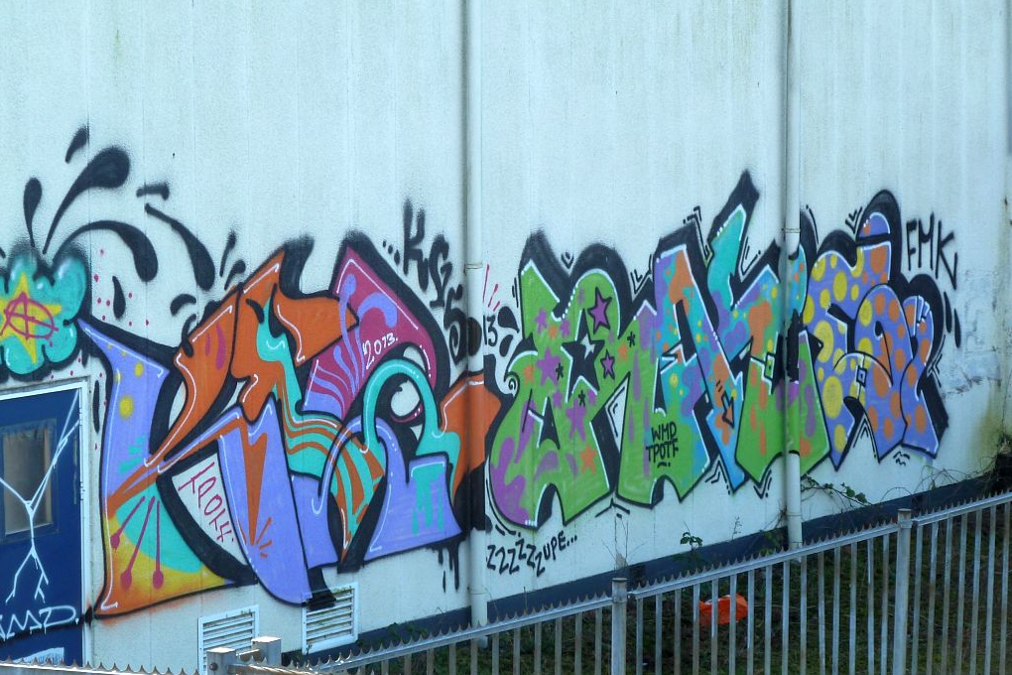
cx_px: 506
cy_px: 378
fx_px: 4020
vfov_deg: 9.6
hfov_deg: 14.3
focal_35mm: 143
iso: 80
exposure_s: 1/80
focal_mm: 22.5
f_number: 4.5
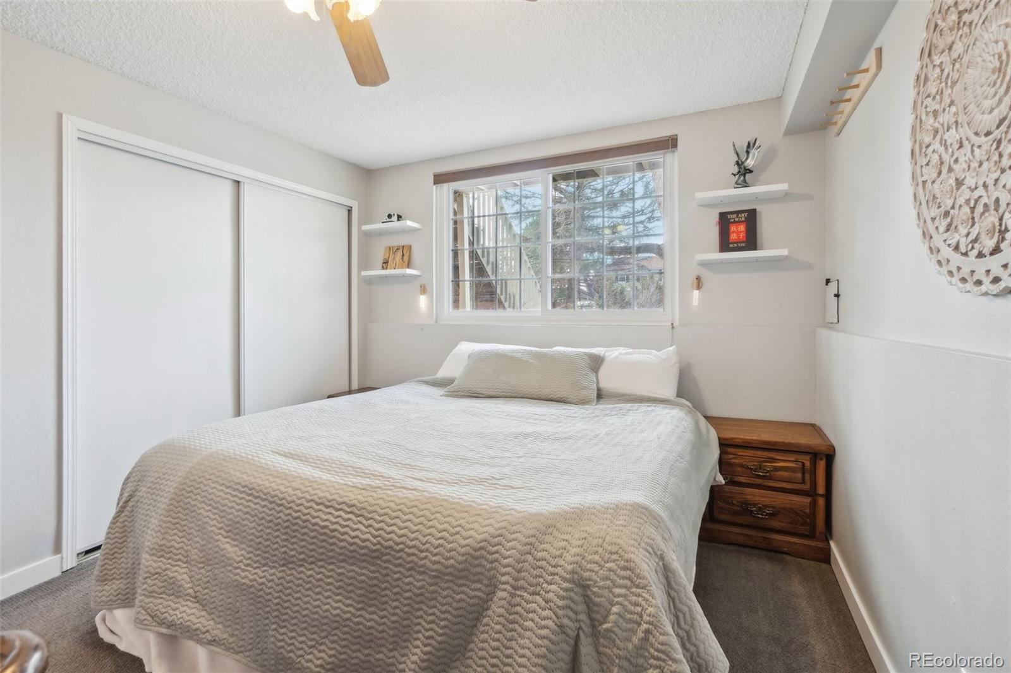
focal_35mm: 15
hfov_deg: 100.4
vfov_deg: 77.3
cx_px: 506
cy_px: 336
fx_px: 421
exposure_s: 1/13
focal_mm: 10
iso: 400
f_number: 8
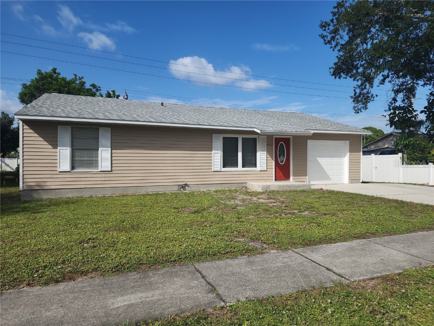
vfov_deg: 58.9
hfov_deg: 73.9
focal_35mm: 23
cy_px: 163
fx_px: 288
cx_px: 217
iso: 12
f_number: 1.8
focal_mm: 6.4
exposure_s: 1/1369
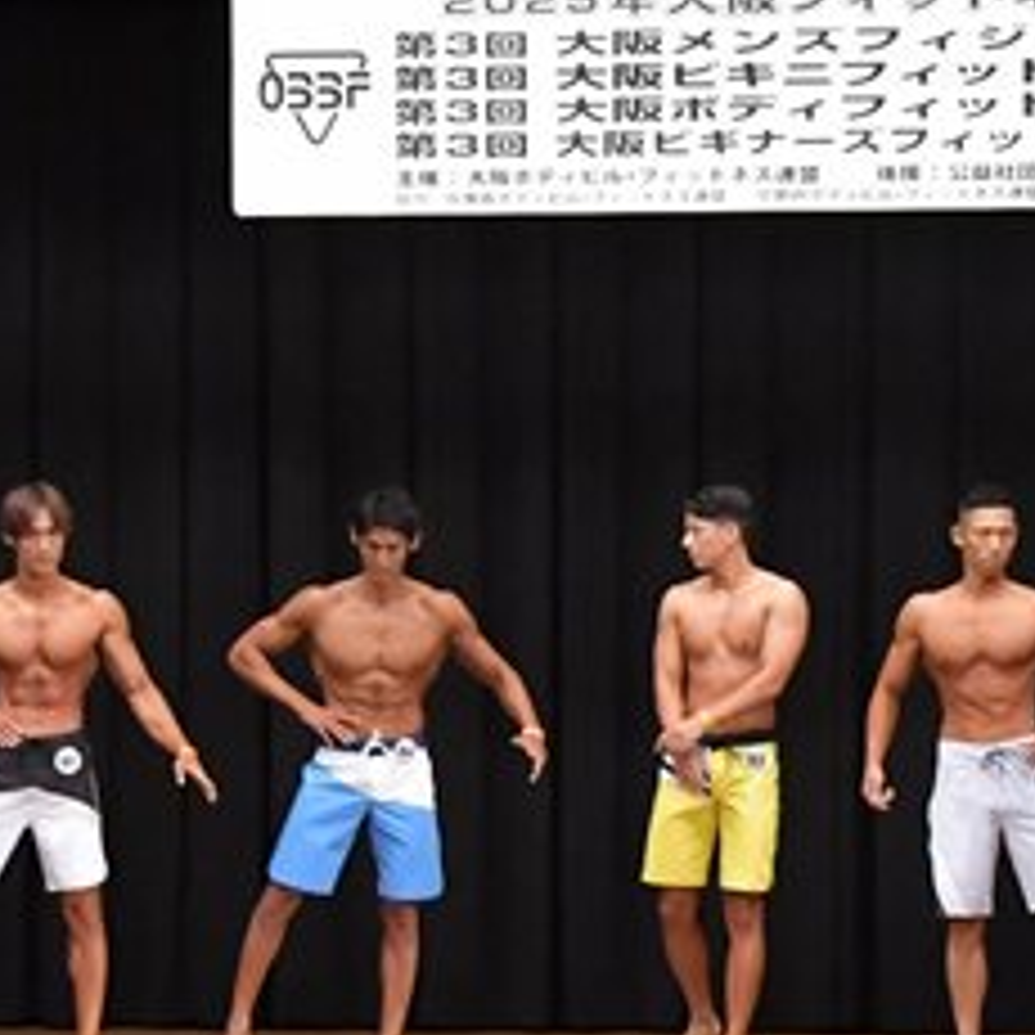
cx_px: 790
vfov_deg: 9.1
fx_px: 6495
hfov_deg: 9.1
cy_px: 860
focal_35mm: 192
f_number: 5.6
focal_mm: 45
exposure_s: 1/400
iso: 6400
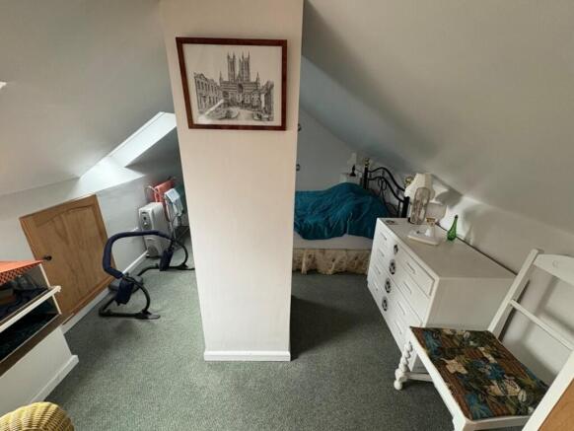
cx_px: 287
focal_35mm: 14
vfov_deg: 85.7
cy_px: 216
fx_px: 232
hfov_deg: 102.0
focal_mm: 2.22
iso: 200
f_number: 2.2
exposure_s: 1/50
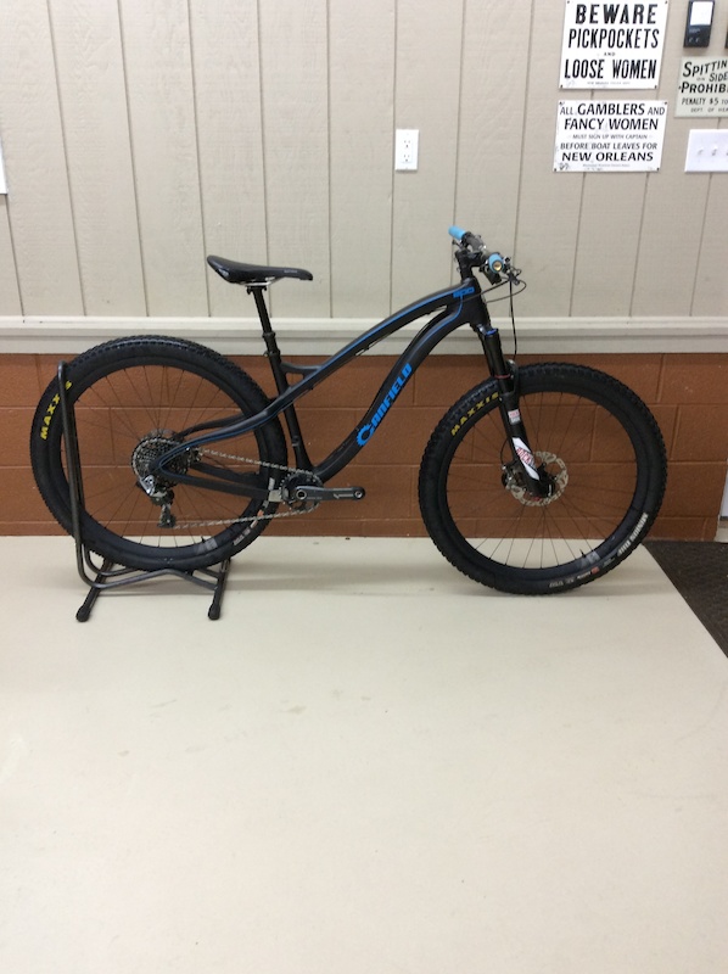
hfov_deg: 44.1
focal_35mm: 32
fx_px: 899
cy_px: 487
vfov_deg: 56.9
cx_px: 364
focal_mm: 3.3
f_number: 2.4
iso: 64
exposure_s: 1/24
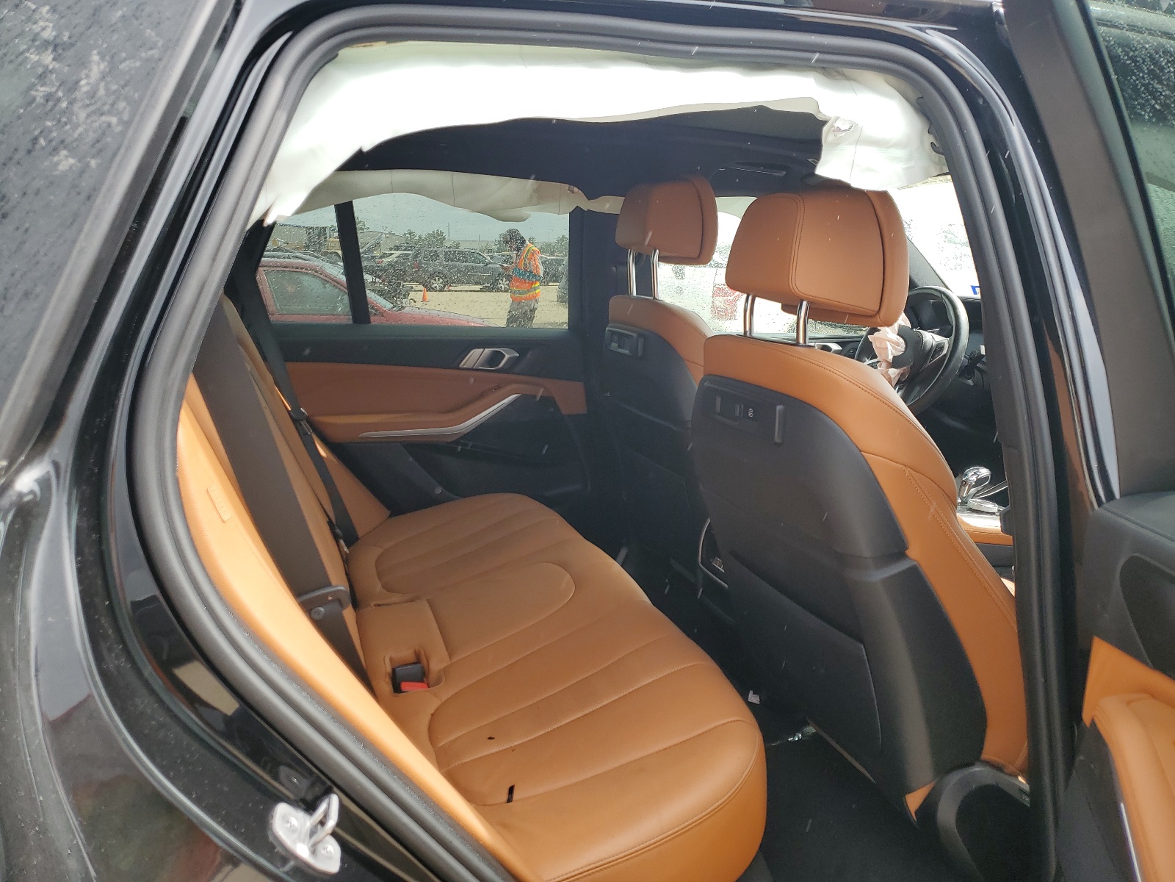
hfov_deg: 67.3
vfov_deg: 53.1
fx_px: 883
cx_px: 588
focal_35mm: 26
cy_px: 441
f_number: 1.5
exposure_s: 1/588
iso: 50
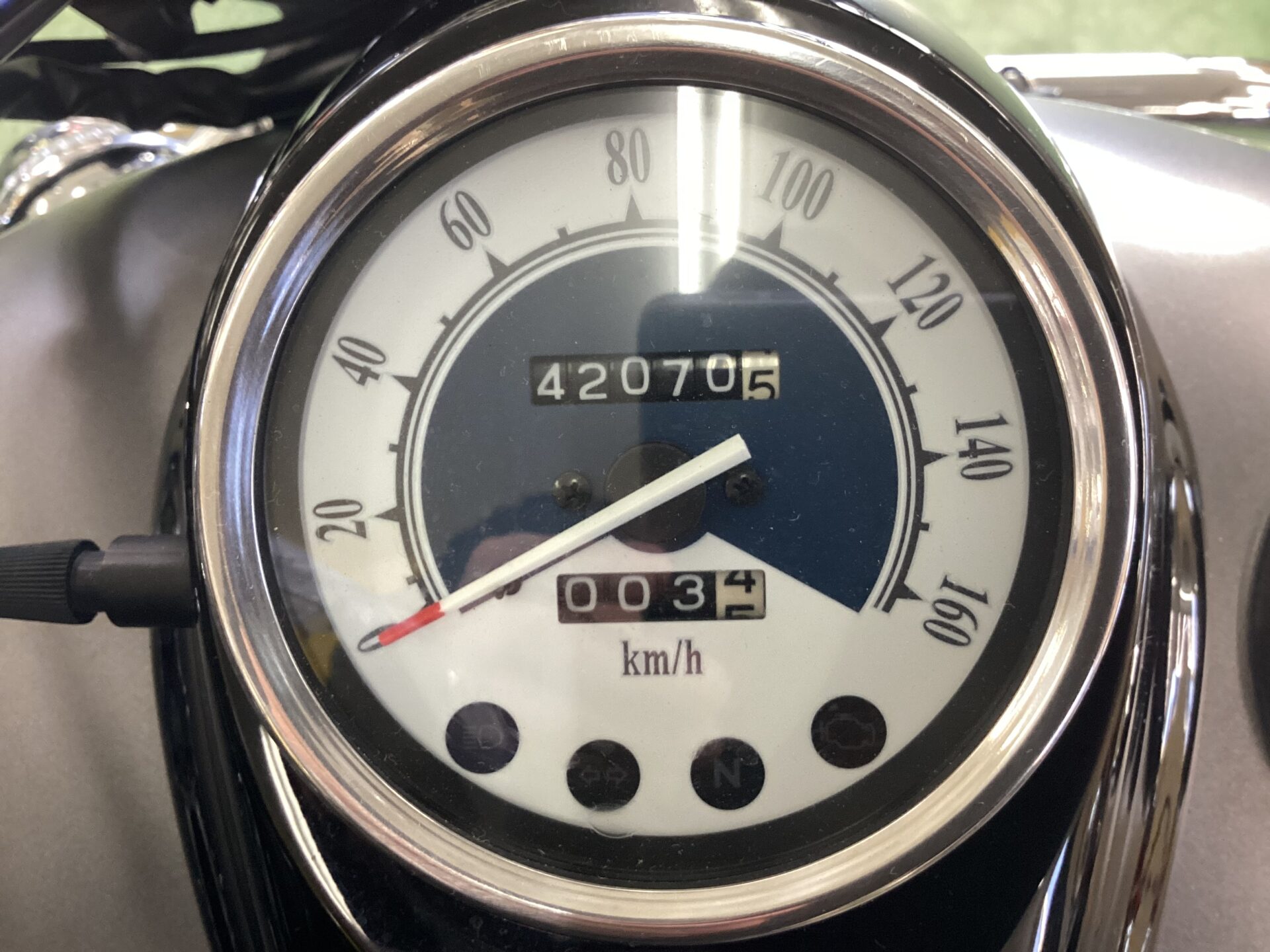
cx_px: 635
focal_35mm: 31
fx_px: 1137
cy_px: 476
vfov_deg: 45.4
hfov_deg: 58.4
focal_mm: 3.3
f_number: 2.4
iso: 200
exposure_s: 1/60
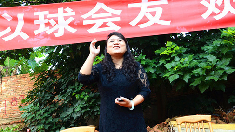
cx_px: 125
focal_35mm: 41
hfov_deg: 49.4
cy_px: 66
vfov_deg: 29.0
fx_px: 255
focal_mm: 22
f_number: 6.3
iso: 400
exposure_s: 1/250
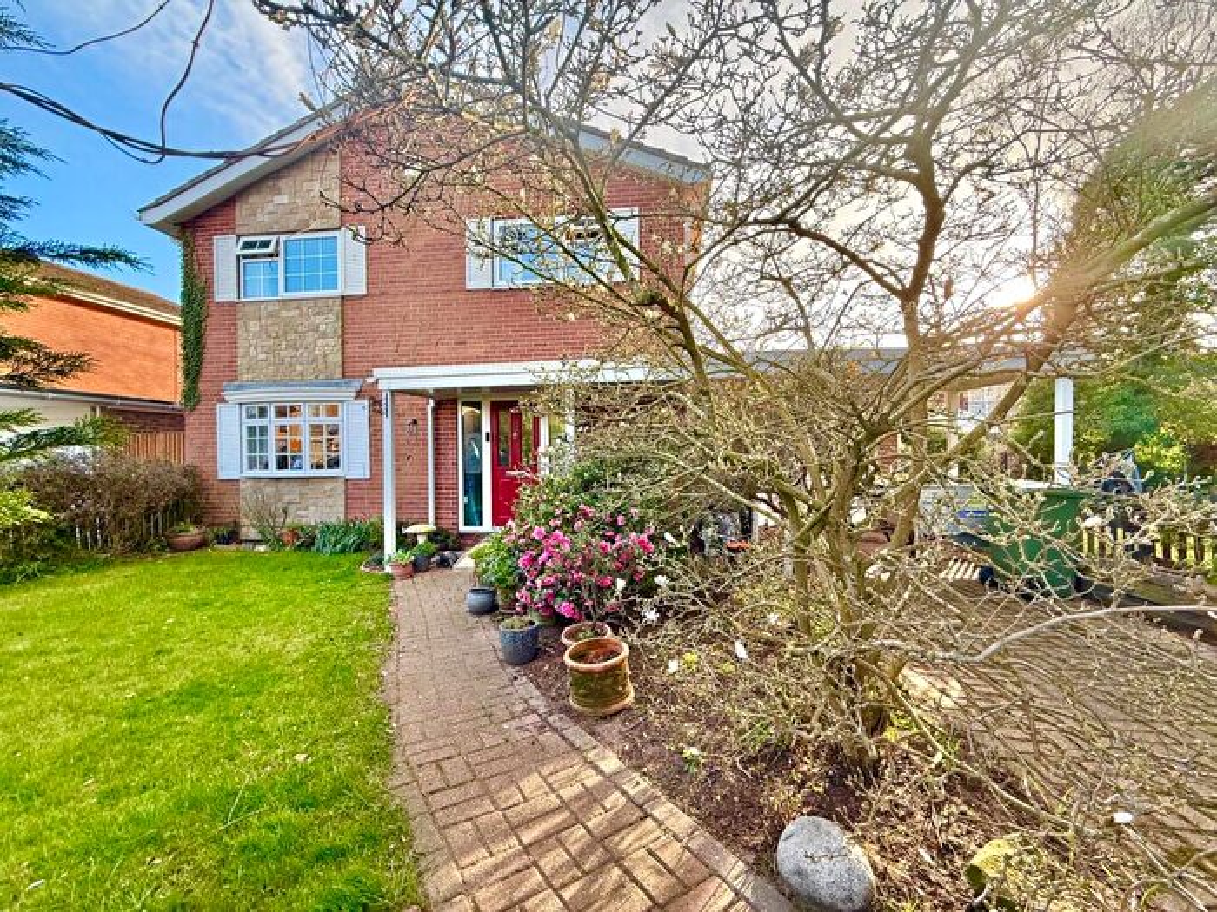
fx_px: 492
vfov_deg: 85.7
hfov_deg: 102.1
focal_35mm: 14
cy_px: 456
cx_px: 608
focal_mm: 2.22
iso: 64
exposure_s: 1/242
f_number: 2.2
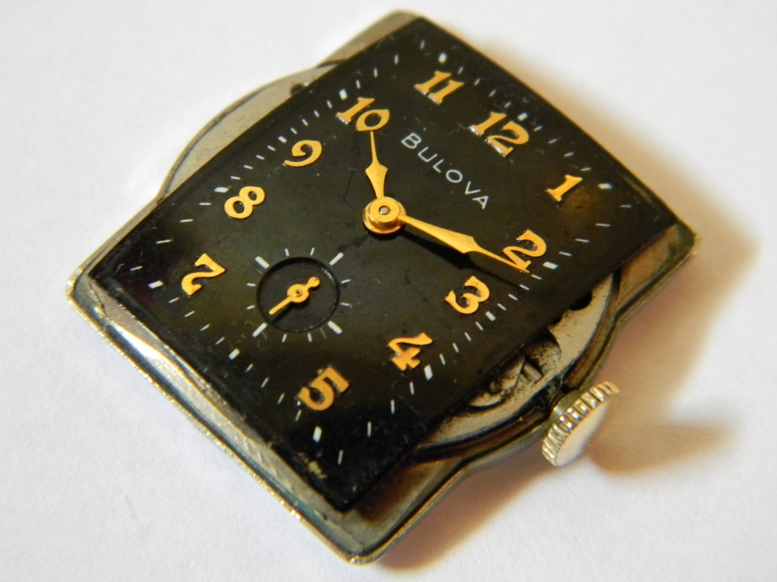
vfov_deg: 17.8
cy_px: 291
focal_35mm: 83
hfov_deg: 23.6
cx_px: 388
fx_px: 1863
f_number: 4.5
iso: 400
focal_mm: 15.1
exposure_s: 1/8.4
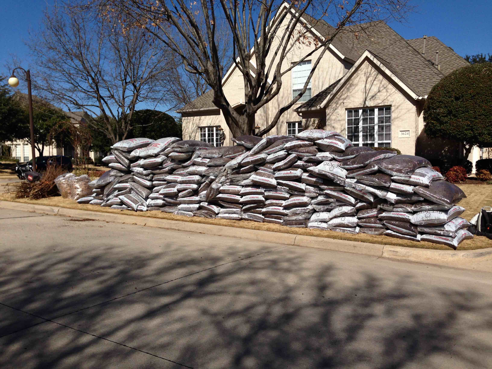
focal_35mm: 33
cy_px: 184
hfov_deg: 55.4
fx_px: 469
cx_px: 246
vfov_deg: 42.9
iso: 50
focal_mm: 4.12
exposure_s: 1/2857
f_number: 2.4
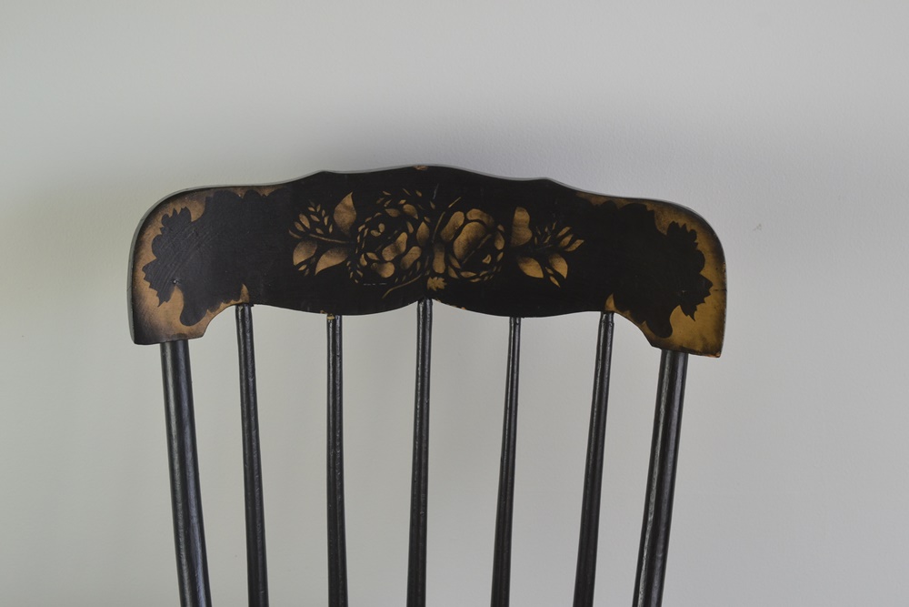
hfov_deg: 33.4
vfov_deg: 22.6
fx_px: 1515
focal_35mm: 60
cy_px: 304
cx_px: 454
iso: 400
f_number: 7.1
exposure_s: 1/60
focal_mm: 40
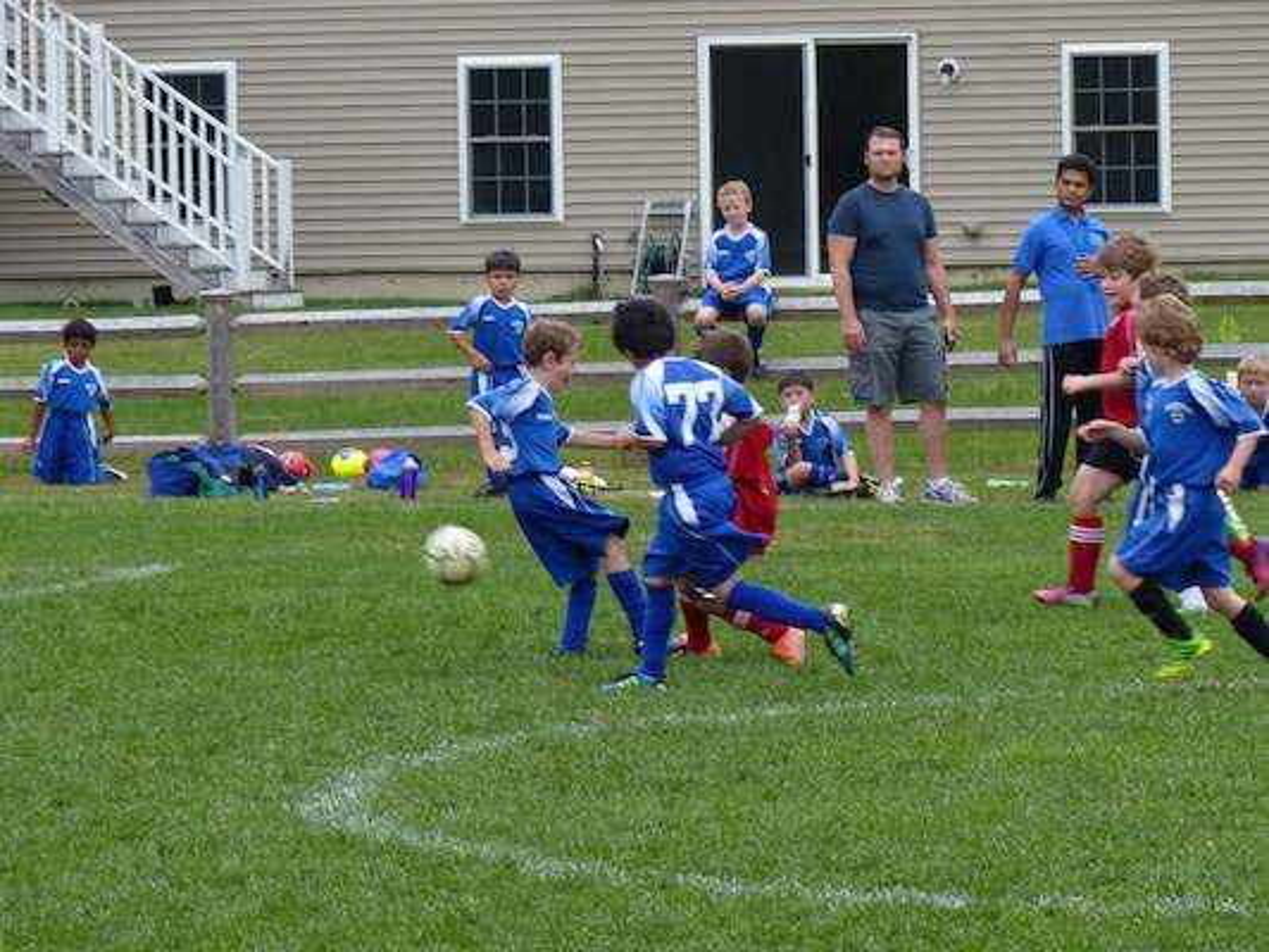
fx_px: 9130
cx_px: 634
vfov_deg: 6.0
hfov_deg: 8.0
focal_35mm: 249
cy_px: 476
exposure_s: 1/500
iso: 320
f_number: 2.8
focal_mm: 44.8
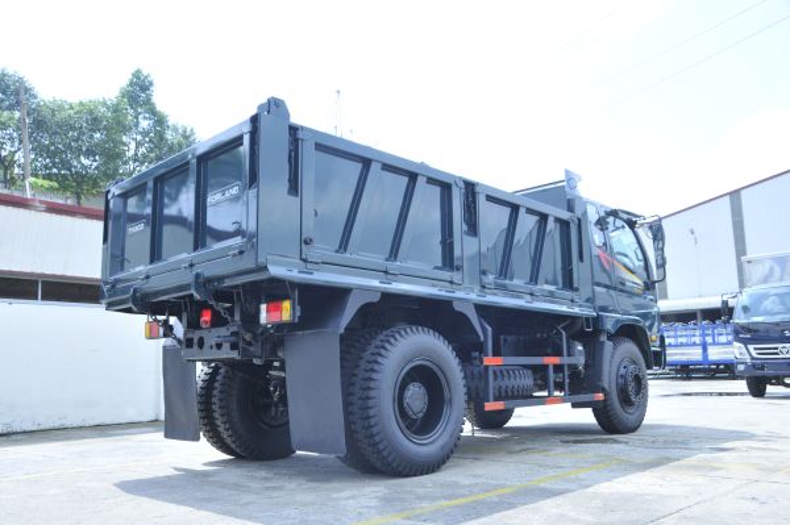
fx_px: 691
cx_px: 395
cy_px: 262
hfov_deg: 59.5
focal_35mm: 32
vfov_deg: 41.6
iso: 250
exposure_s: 1/250
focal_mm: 21
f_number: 6.3
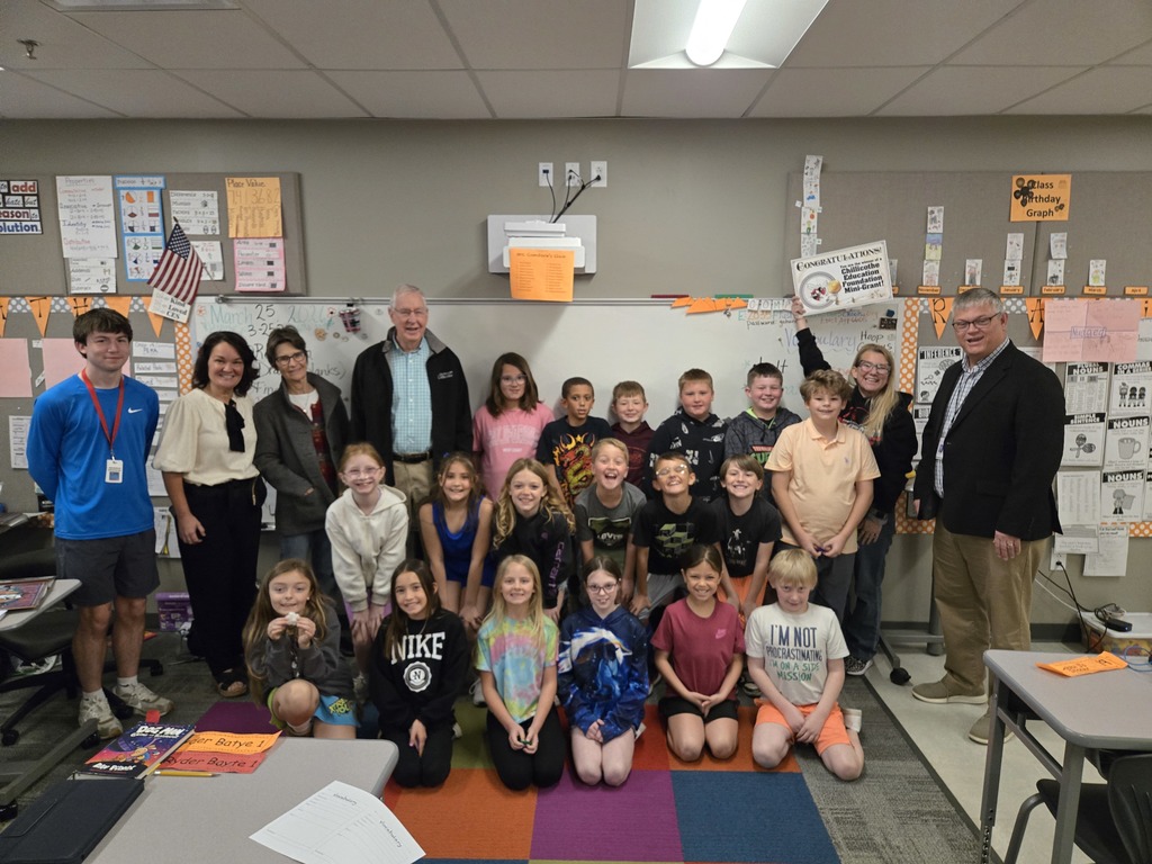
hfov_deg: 73.9
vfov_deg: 58.9
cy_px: 432
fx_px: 765
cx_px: 576
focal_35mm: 23
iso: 1250
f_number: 1.8
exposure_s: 1/60
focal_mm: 5.4
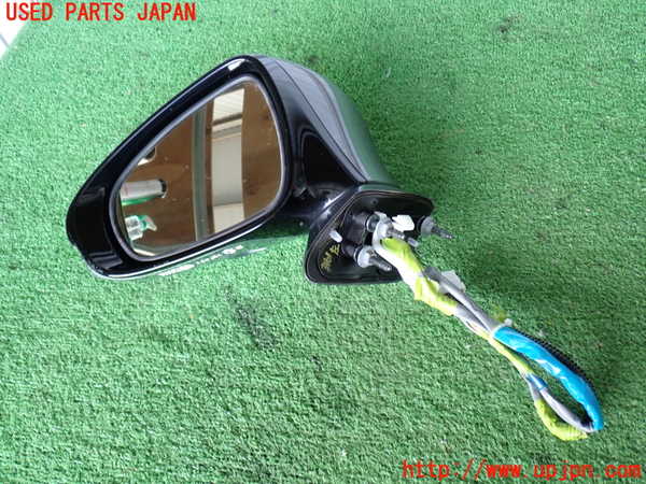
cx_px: 323
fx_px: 597
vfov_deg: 44.2
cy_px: 242
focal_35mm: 32
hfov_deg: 56.8
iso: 200
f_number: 2.4
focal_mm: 5.79
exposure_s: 1/40
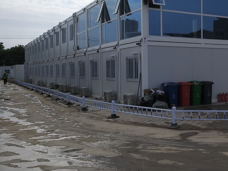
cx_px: 206
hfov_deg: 42.8
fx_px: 263
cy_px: 72
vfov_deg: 35.9
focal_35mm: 40
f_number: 2.2
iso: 125
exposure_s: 1/1921
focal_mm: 3.81
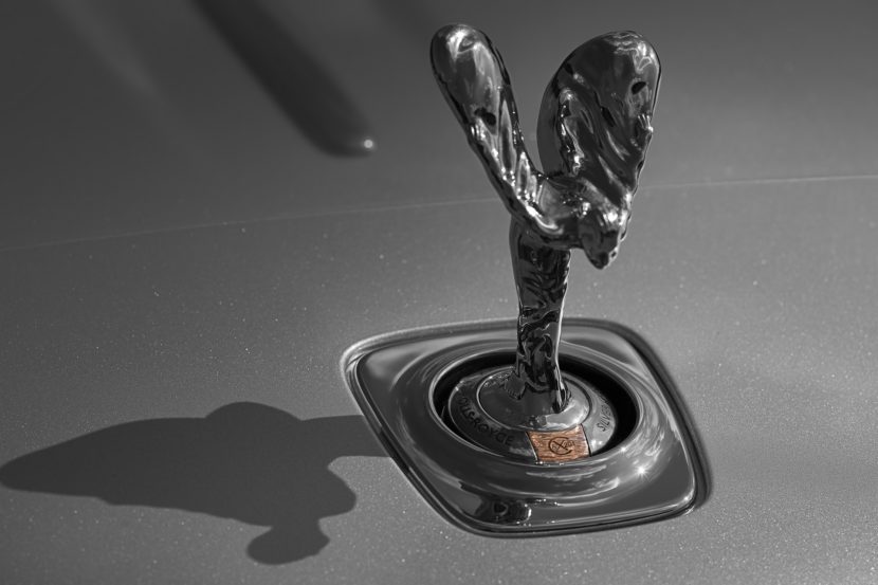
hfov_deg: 22.6
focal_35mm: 90
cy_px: 292
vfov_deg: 15.2
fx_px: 2194
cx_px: 439
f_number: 8
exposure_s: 1/800
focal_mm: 90
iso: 100
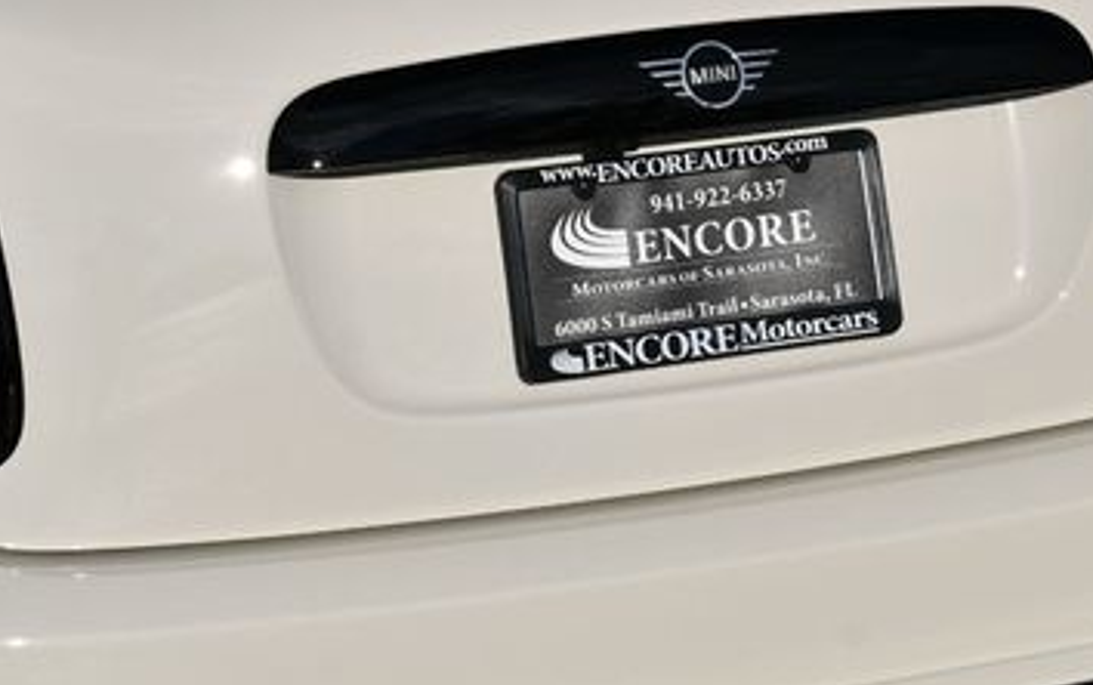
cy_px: 290
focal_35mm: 140
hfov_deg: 14.9
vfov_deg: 9.4
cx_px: 540
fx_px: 4174
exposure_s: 1/500
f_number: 11
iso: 100
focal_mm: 38
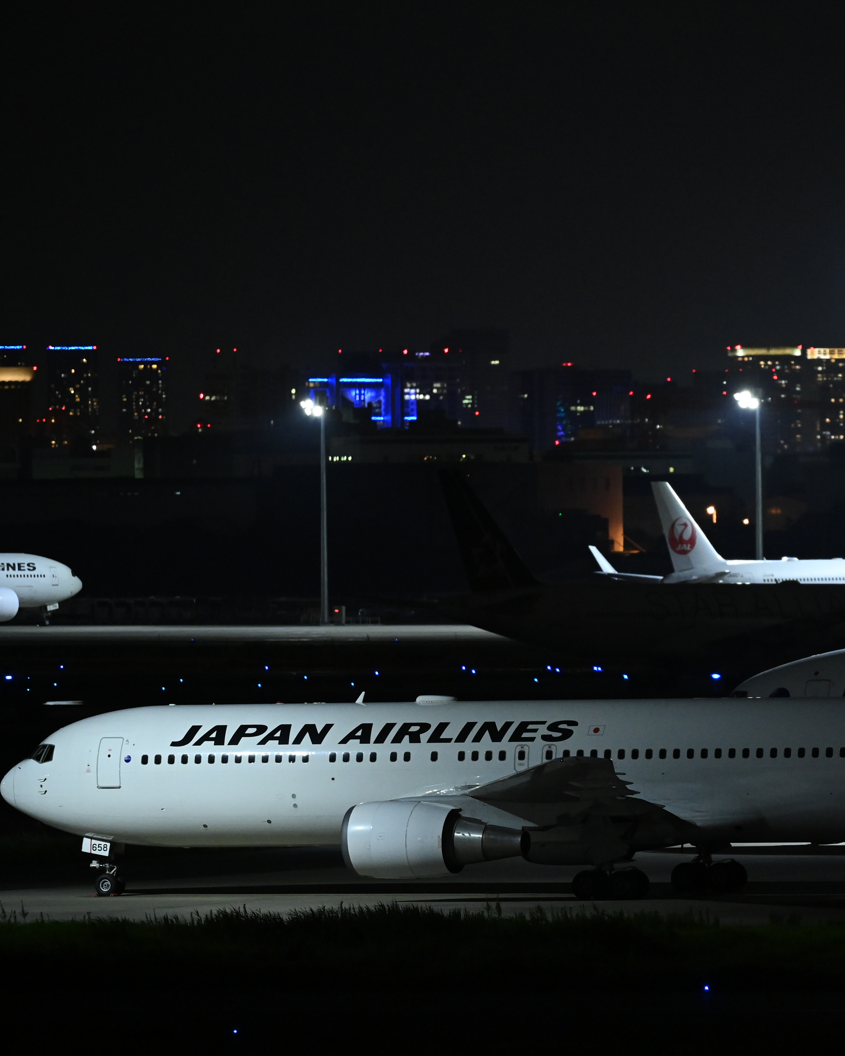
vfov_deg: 4.6
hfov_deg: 3.7
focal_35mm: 423
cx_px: 775
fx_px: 13223
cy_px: 528
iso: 6400
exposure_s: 1/125
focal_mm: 300
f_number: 2.8
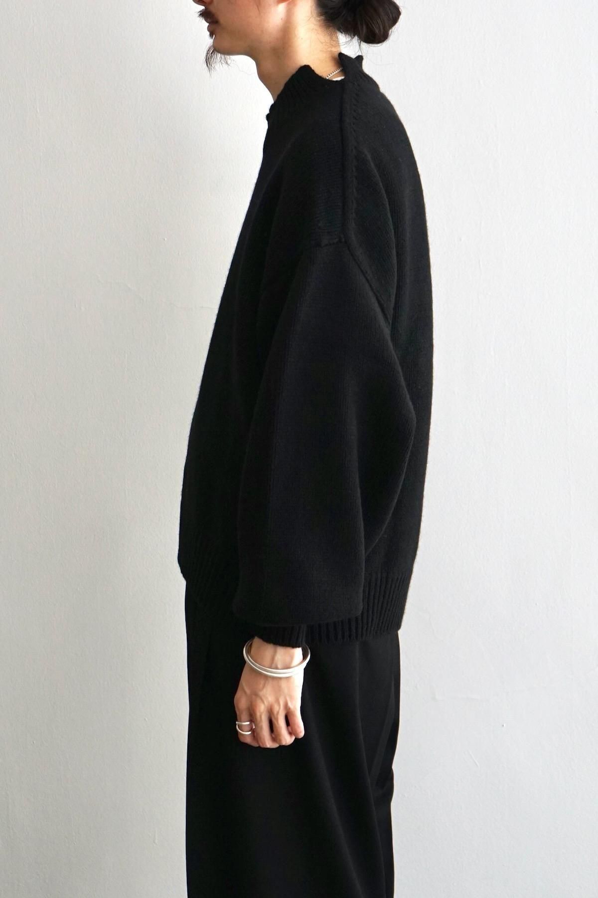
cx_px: 299
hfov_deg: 23.8
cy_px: 449
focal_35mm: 57
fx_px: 1420
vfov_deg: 35.1
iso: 1250
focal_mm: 57
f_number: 5
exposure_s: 1/160
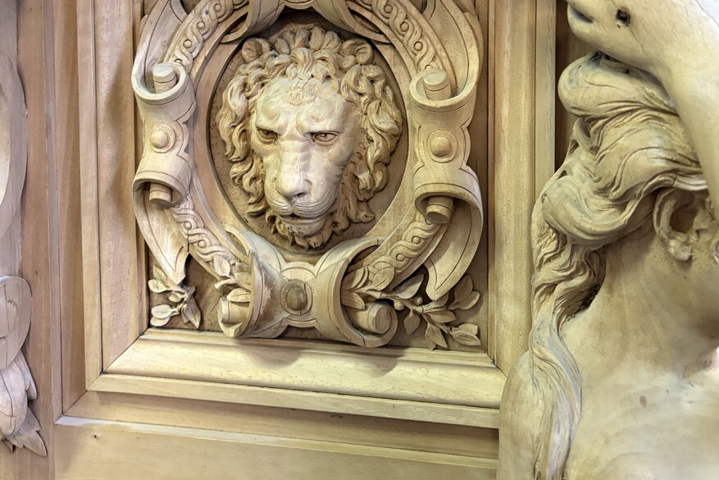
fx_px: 739
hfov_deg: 51.9
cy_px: 80
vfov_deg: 34.6
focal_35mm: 37
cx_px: 356
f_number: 1.6
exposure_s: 1/33
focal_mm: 5.96
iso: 400
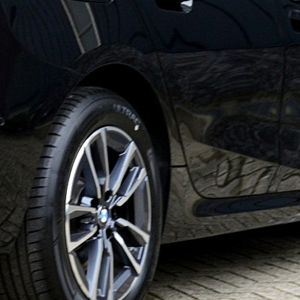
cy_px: 73
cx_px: -75
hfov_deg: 10.0
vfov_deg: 10.2
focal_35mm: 171
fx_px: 1677
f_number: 8
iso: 800
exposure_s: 1/60
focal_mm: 36
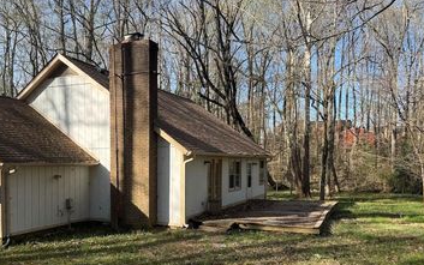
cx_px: 160
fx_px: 416
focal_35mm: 36
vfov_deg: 35.0
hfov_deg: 53.4
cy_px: 180
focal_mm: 6.76
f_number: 1.78
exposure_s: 1/1261
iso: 80
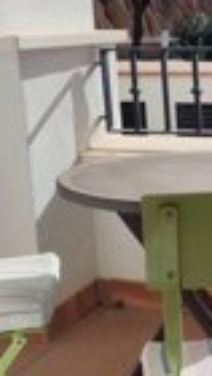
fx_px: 698
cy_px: 164
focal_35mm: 70
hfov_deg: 15.8
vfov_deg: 30.1
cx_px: 319
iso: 50
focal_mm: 6.04
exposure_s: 1/984
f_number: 1.9
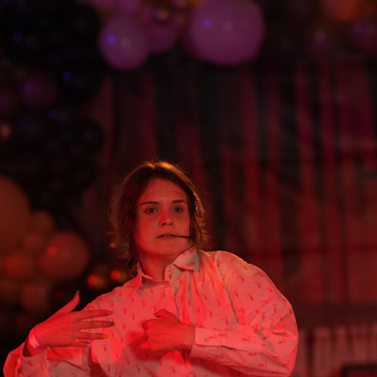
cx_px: 136
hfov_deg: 7.8
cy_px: 290
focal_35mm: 224
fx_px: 2760
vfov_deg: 7.8
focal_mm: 85
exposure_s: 1/400
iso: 800
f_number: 2.2
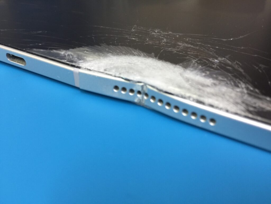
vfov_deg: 48.2
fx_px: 227
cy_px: 102
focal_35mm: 29
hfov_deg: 61.7
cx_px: 136
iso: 64
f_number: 2.2
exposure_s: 1/33
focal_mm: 4.15
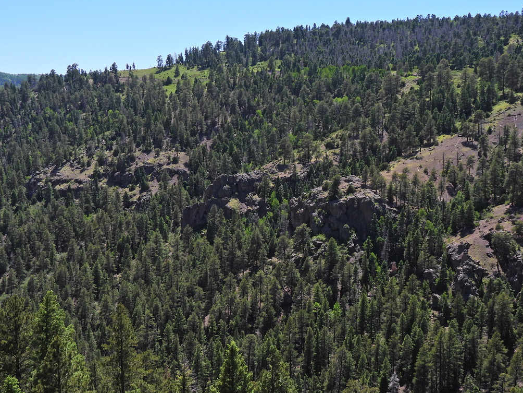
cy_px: 223
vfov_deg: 28.5
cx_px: 258
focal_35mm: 51
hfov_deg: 37.5
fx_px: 771
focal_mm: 7.1
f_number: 3.2
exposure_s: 1/1250
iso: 100
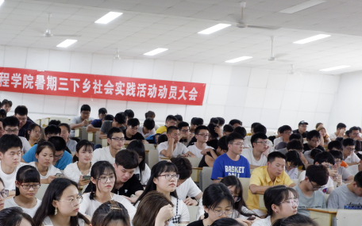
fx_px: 720
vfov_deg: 17.8
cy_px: 147
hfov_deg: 27.9
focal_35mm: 73
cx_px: 104
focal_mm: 32.3
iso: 2000
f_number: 4.9
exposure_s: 1/70
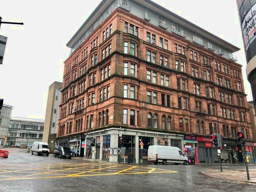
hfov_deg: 63.4
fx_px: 207
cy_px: 96
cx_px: 128
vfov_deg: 49.7
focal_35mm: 28
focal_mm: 4
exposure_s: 1/50
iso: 20
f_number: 1.8
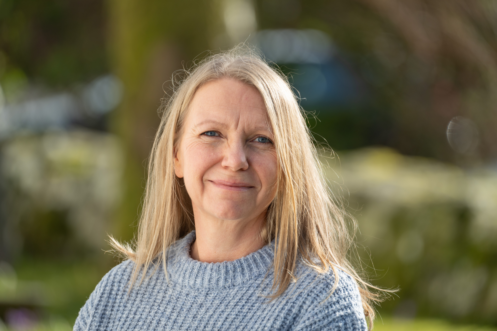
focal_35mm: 320
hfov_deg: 6.4
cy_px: 166
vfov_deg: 4.3
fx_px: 4417
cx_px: 248
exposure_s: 1/400
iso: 200
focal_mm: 320
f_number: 5.3
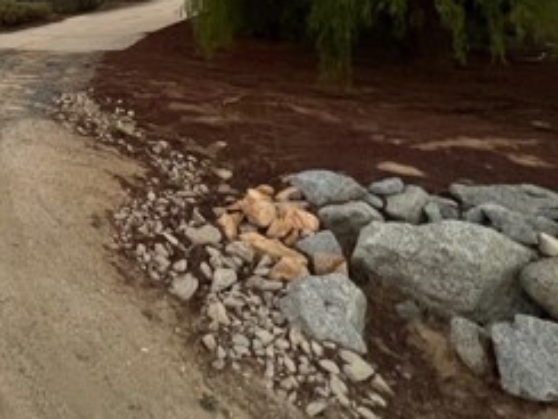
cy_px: -87
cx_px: -59
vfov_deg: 33.7
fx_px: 548
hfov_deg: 42.2
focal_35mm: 34
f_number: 1.8
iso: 250
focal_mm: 1.57
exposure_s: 1/99
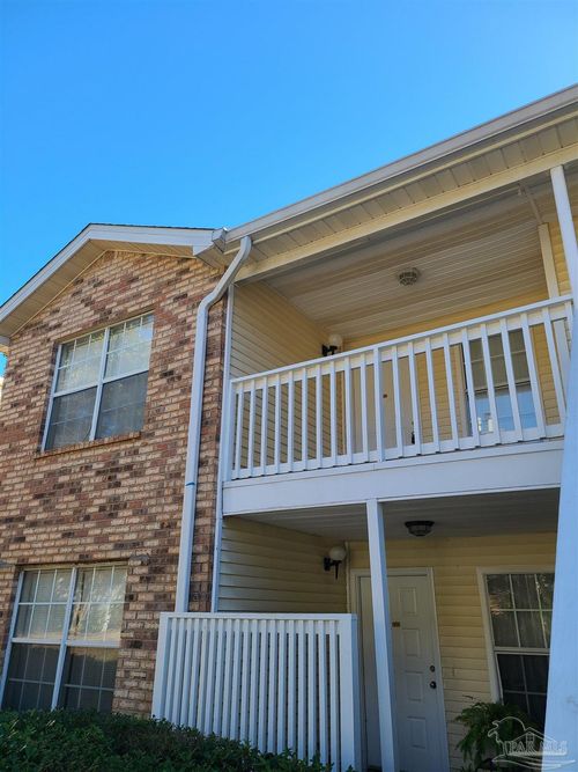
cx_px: 289
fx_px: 579
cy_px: 386
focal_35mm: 26
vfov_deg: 67.3
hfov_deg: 53.0
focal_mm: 5.4
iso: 40
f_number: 1.8
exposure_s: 1/598
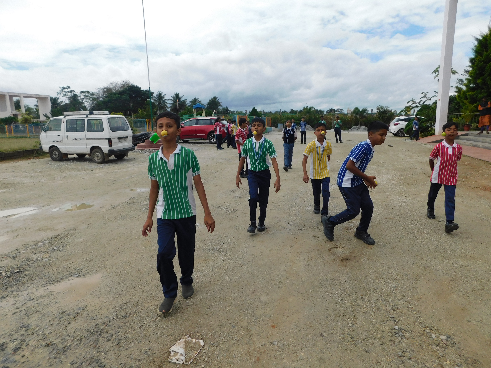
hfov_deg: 73.9
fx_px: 326
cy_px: 184
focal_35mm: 23
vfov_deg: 58.9
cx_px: 246
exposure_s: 1/640
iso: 125
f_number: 6
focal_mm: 4
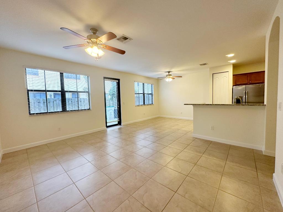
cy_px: 106
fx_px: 114
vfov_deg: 85.7
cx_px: 142
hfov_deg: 102.1
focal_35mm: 14
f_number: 2.2
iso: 160
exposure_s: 1/60
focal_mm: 2.22
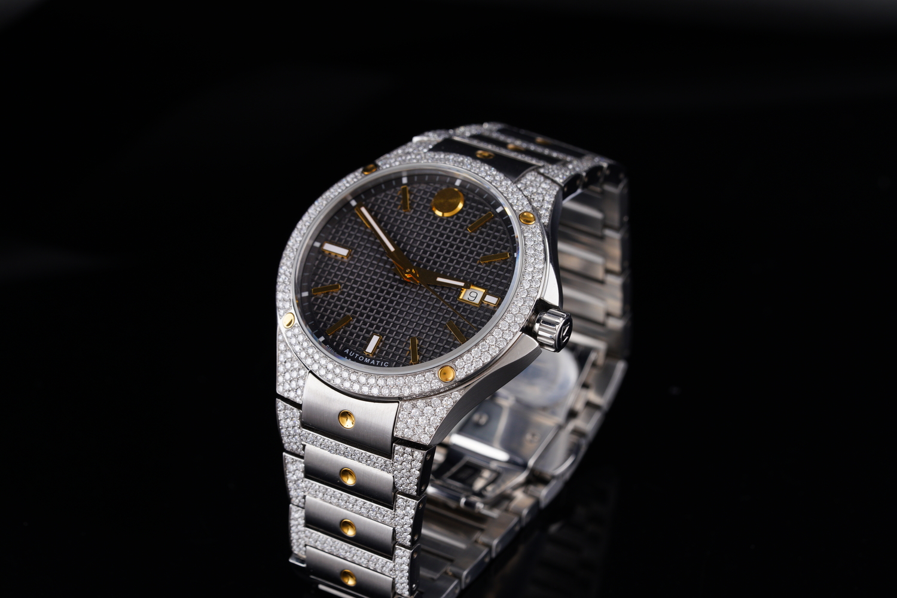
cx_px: 448
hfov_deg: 22.6
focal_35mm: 90
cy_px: 299
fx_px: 2242
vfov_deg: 15.2
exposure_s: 1/125
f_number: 11
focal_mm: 90
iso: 250
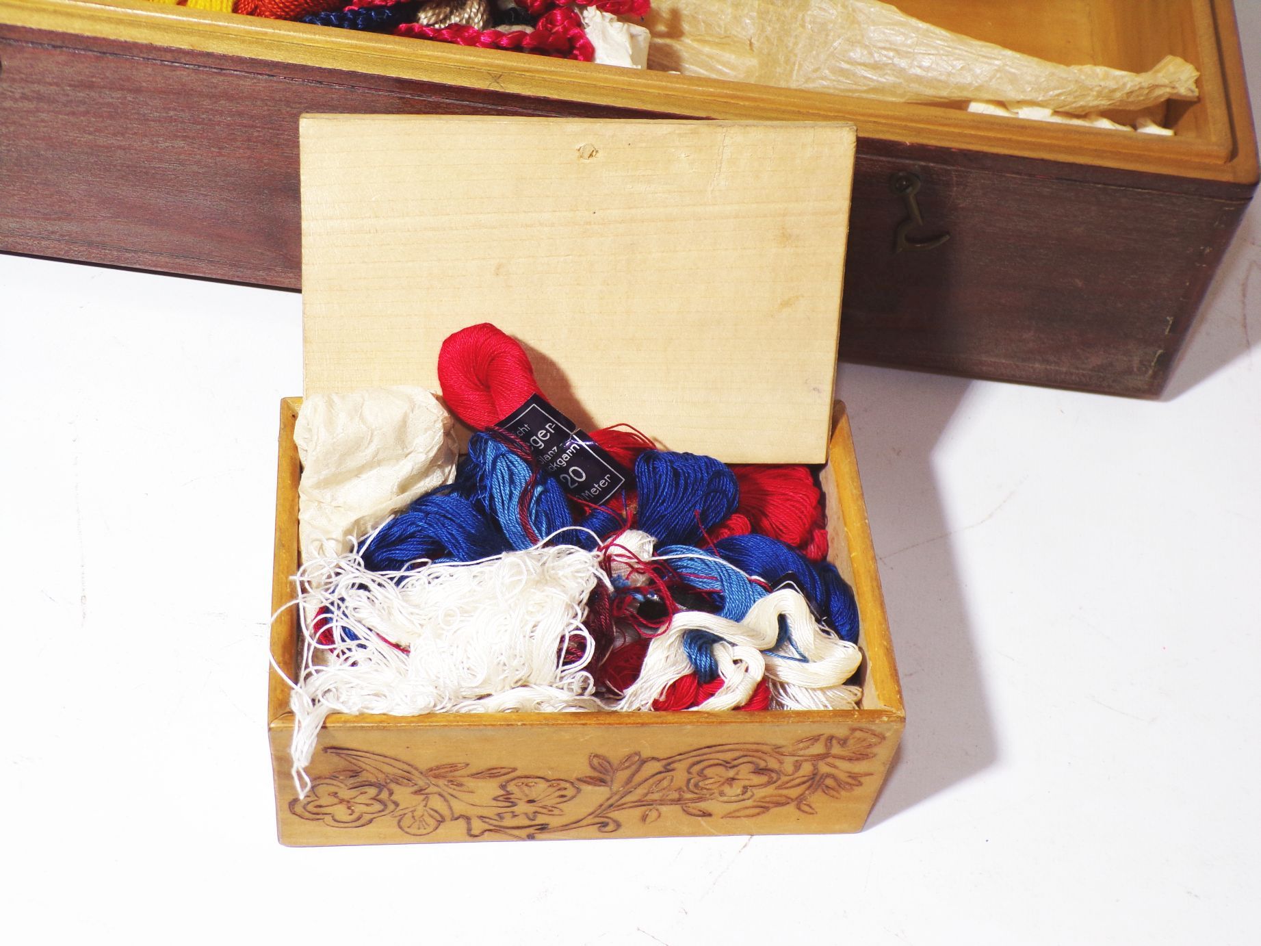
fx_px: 1785
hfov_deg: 38.9
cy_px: 473
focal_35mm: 49
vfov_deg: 29.7
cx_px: 630
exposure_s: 1/56
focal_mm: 8.7
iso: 80
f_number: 3.5
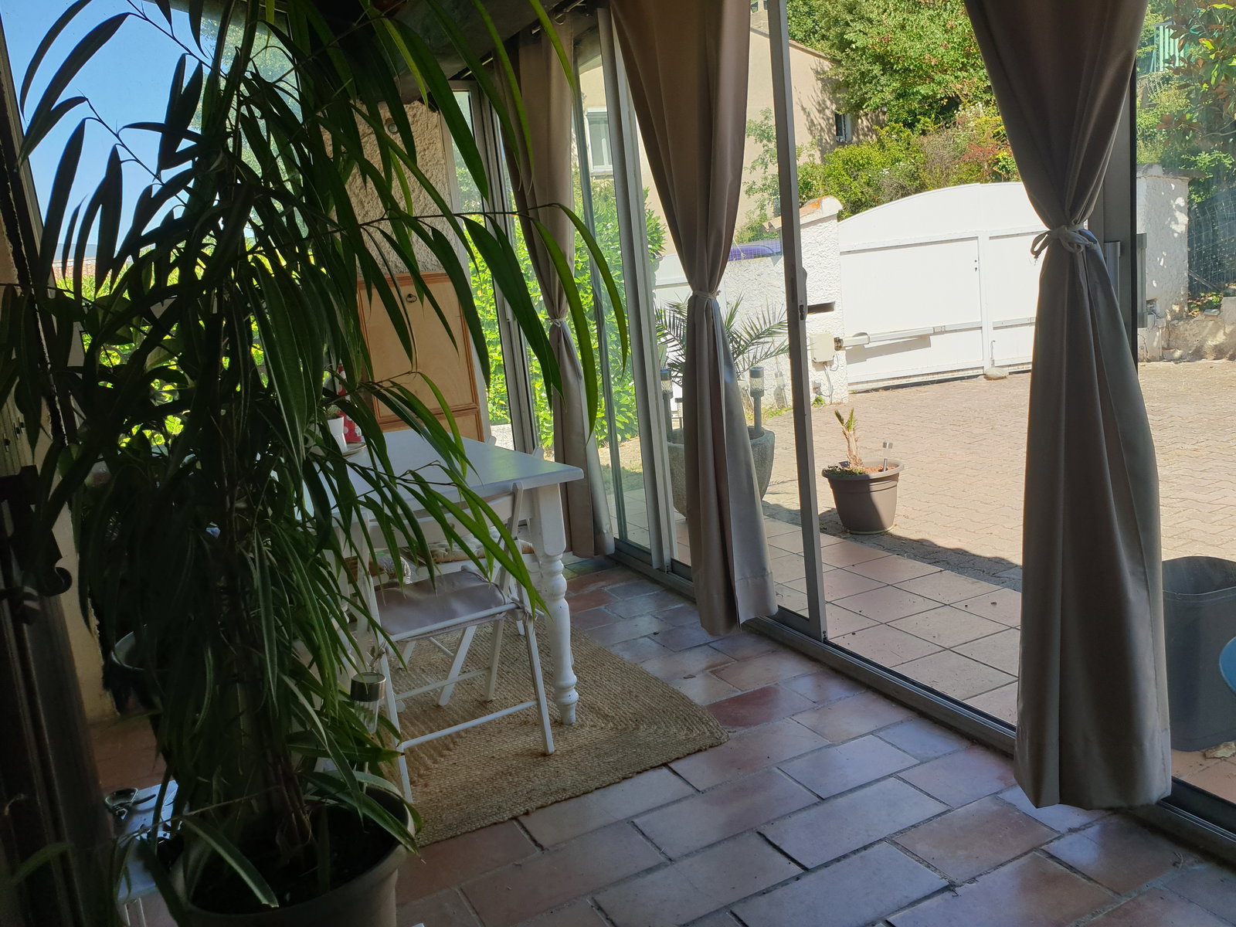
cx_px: 618
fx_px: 928
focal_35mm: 26
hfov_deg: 67.3
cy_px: 464
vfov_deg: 53.1
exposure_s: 1/836
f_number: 2.4
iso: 50
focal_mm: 4.3
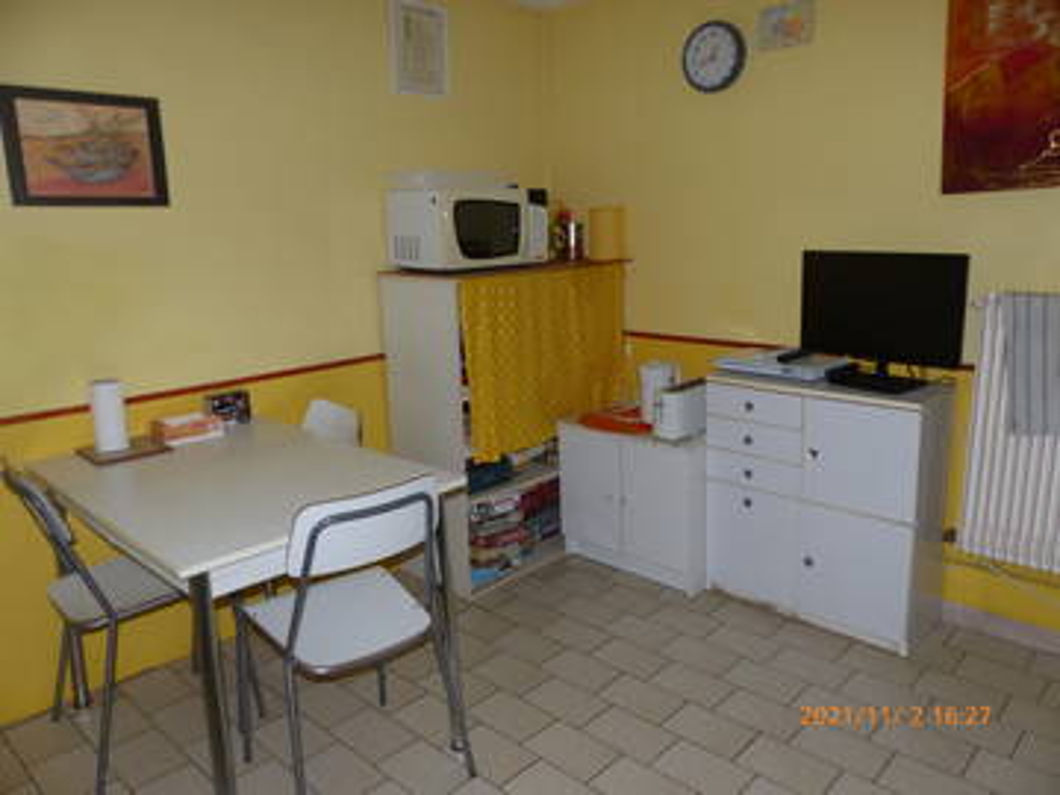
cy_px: 398
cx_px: 530
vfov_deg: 54.9
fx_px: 766
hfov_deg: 69.4
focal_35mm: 25
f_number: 2.8
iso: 100
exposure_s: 1/60
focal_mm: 4.5
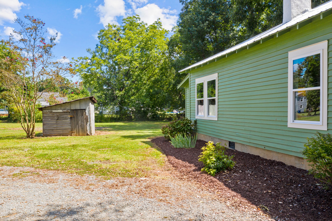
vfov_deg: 46.4
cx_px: 166
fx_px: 258
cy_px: 110
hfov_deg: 65.5
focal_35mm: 28
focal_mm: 10.26
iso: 100
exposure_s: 1/200
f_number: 5.6
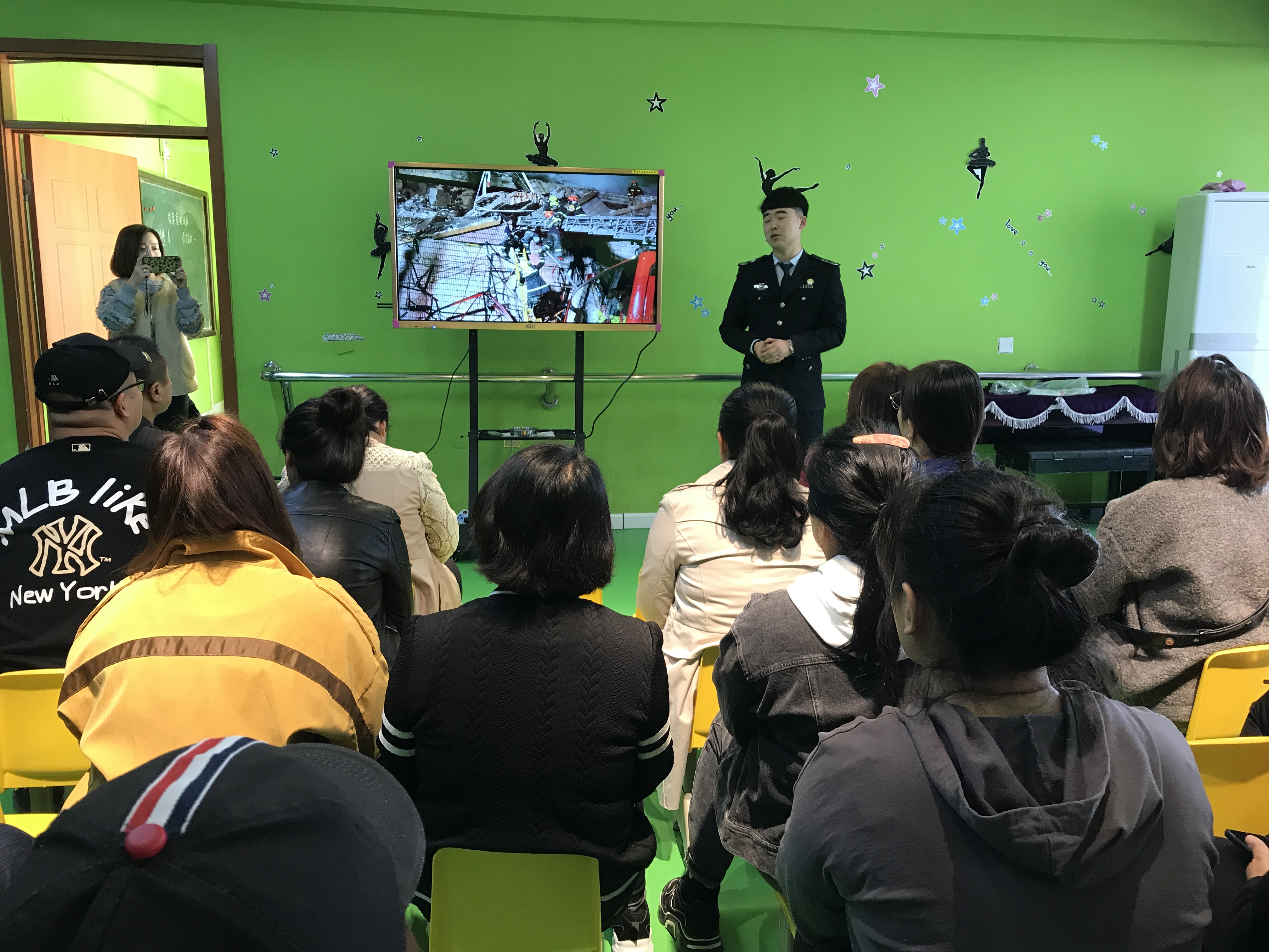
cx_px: 634
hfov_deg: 63.4
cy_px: 476
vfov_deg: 49.7
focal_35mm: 28
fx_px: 1026
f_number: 1.8
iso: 40
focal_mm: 3.99
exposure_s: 1/31
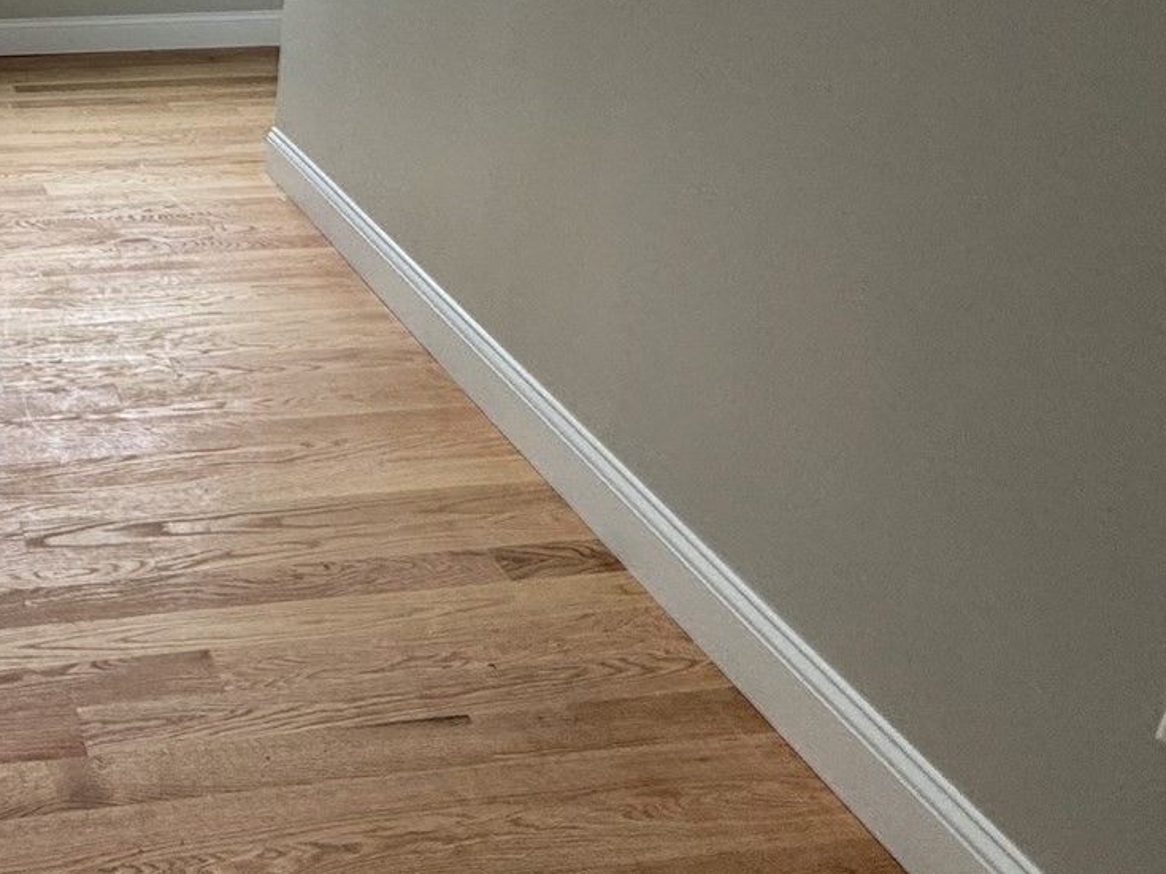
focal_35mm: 39
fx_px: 1313
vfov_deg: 35.6
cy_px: 170
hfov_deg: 42.0
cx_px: 19
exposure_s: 1/99
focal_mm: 2.22
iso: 200
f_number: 2.2
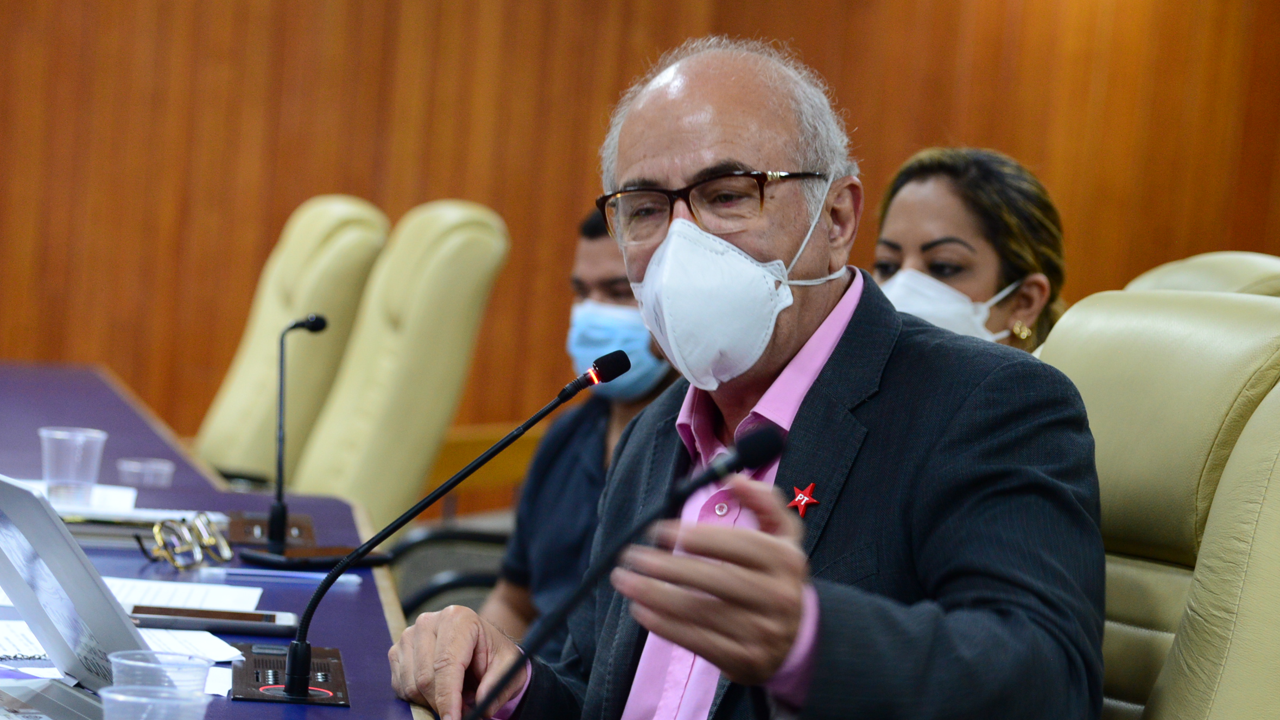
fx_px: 4174
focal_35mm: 123
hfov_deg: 17.4
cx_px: 623
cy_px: 459
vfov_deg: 9.8
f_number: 4
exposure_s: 1/60
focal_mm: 92
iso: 2000
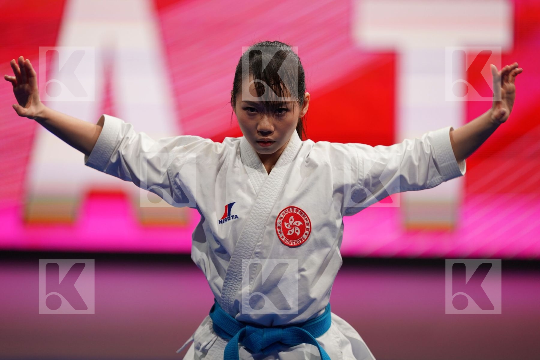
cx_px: 270
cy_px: 180
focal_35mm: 400
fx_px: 6000
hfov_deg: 5.2
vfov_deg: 3.4
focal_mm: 400
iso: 1000
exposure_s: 1/500
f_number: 2.8
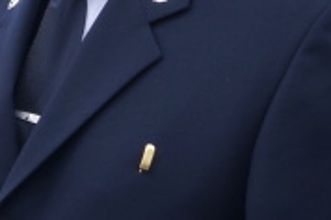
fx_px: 1588
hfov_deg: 11.0
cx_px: -292
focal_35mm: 173
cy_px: 7
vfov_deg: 7.9
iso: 100
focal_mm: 20
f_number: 5.6
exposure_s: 1/125
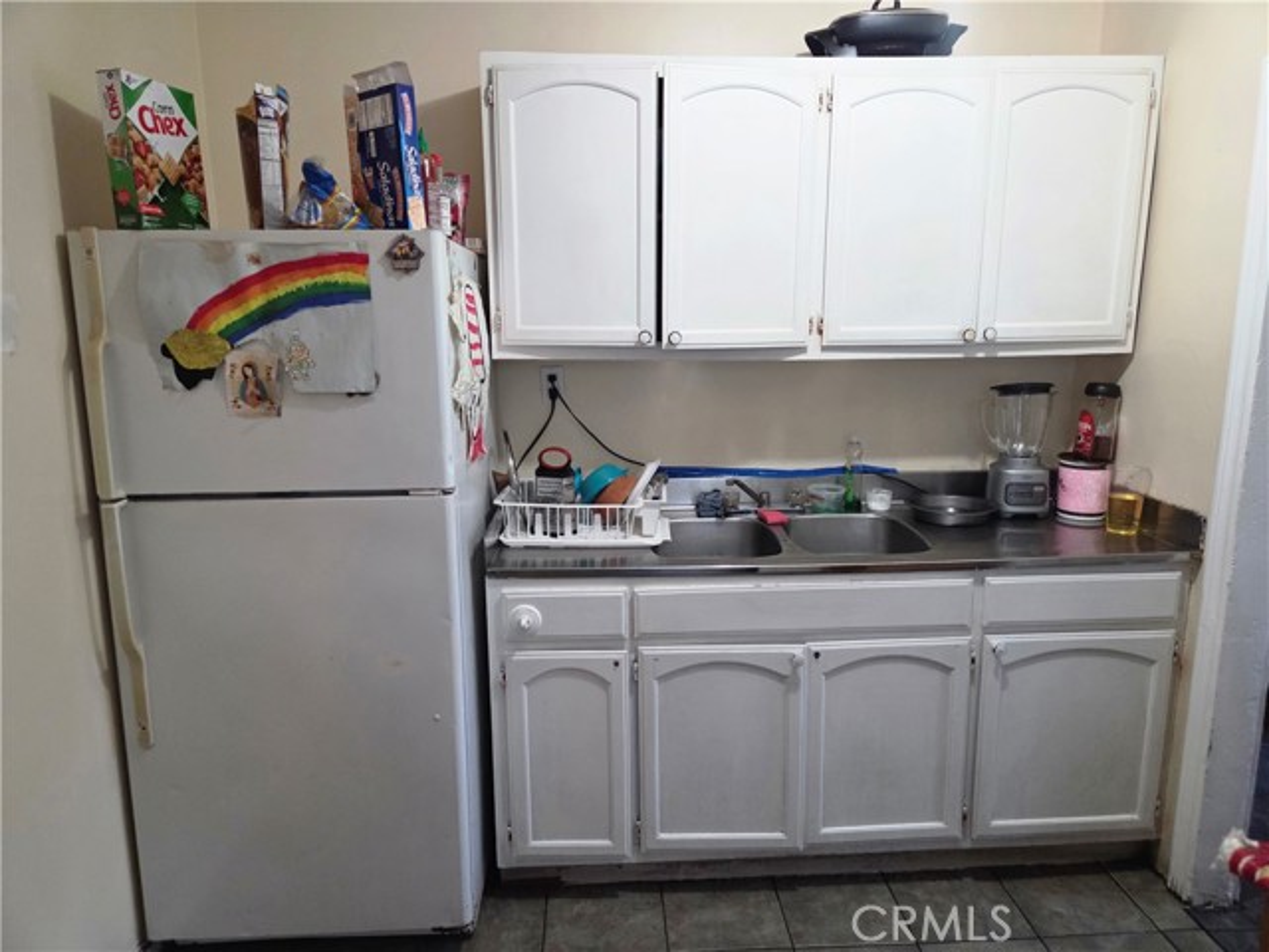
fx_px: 843
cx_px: 634
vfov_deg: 58.9
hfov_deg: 73.9
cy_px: 476
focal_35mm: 23
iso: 1000
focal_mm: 5.4
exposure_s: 1/120
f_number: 1.8
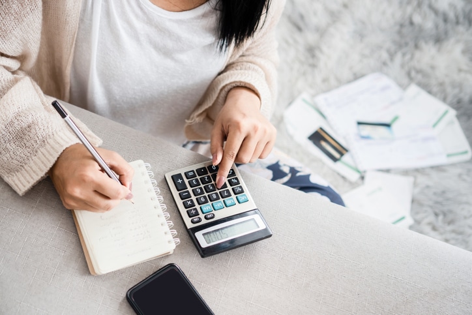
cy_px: 158
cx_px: 236
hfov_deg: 37.8
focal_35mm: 52
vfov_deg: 25.8
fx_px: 688
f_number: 2.2
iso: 125
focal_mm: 35
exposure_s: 1/80
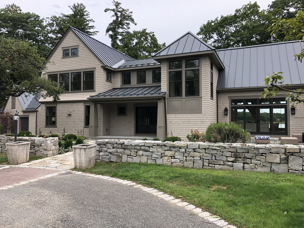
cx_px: 152
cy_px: 114
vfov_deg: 49.7
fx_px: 246
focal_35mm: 28
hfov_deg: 63.4
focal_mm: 3.99
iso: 20
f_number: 1.8
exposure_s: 1/657
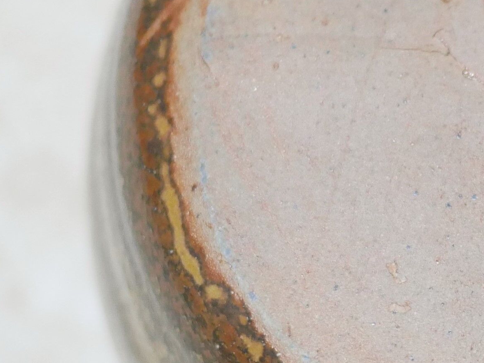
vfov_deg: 9.4
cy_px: 186
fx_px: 2210
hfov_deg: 12.0
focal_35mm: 158
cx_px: 701
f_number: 1.7
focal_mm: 20
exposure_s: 1/60
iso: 1000
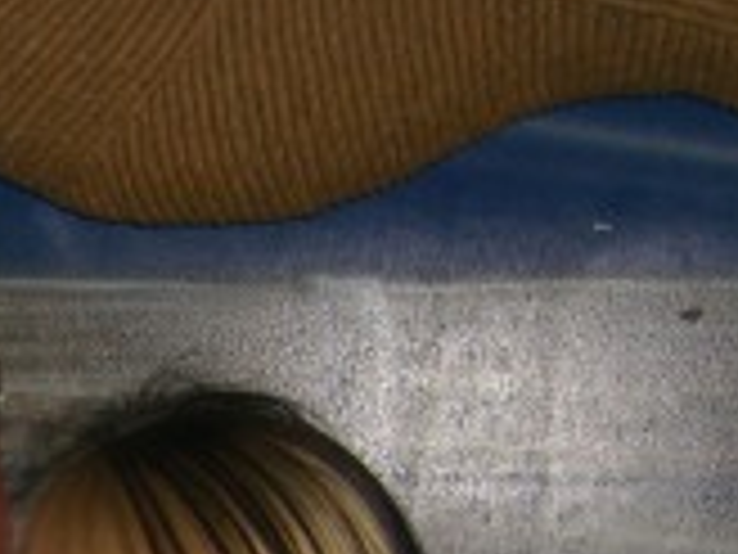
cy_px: 959
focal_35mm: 139
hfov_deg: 13.8
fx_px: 2963
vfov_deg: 10.1
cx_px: -112
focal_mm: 7.9
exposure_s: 1/60
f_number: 2.8
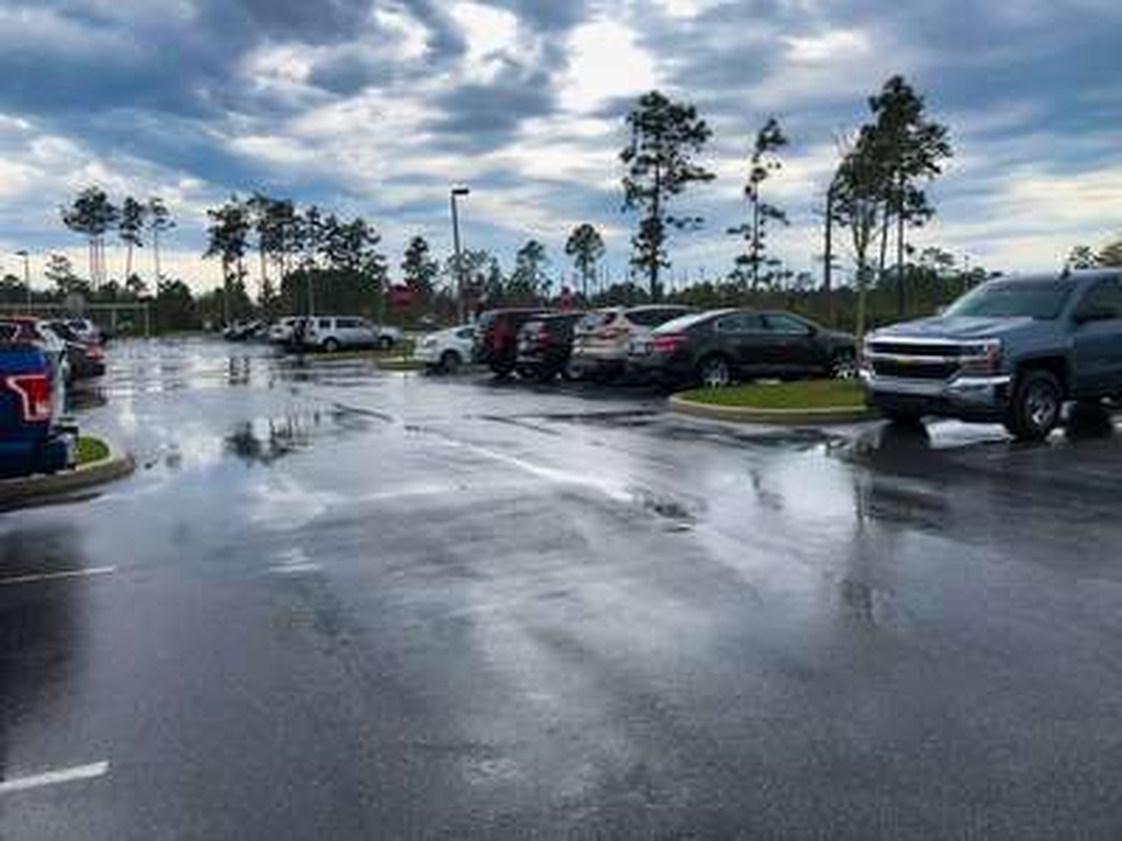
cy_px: 420
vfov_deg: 49.7
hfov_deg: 63.4
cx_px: 561
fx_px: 908
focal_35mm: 28
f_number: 1.8
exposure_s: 1/1412
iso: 20
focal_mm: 4
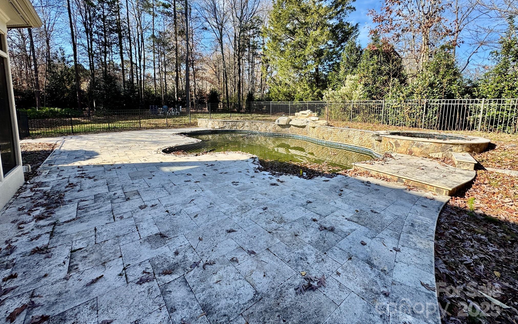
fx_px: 212
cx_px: 258
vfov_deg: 74.2
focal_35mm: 15
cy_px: 134
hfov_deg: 101.5
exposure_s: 1/591
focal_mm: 2.22
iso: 50
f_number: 2.2
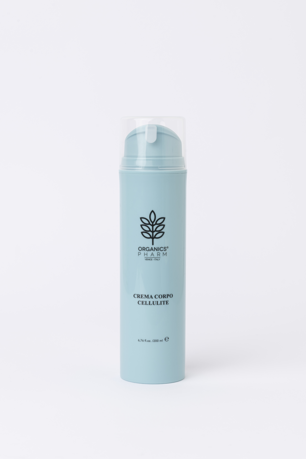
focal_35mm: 82
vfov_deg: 24.8
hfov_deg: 16.7
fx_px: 1045
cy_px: 230
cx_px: 153
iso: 100
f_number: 11
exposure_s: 1/60
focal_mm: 82
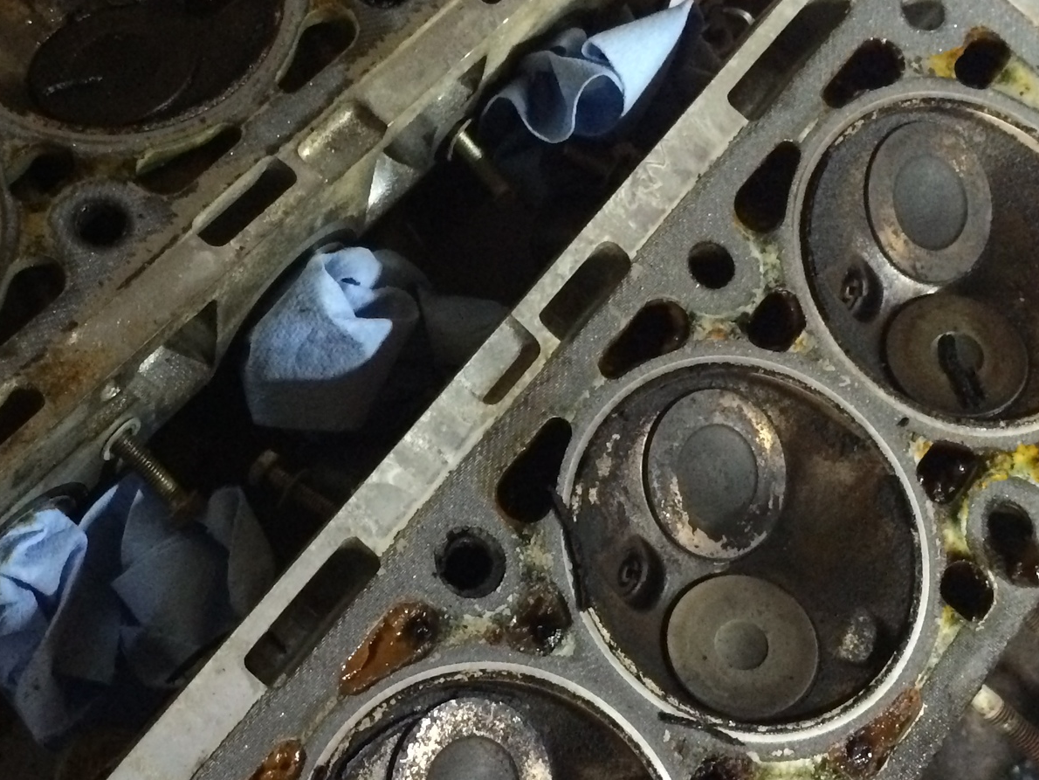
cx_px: 317
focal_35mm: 63
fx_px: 1891
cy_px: 454
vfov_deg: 23.3
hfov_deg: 30.4
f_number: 2.2
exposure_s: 1/15
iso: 400
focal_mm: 4.12
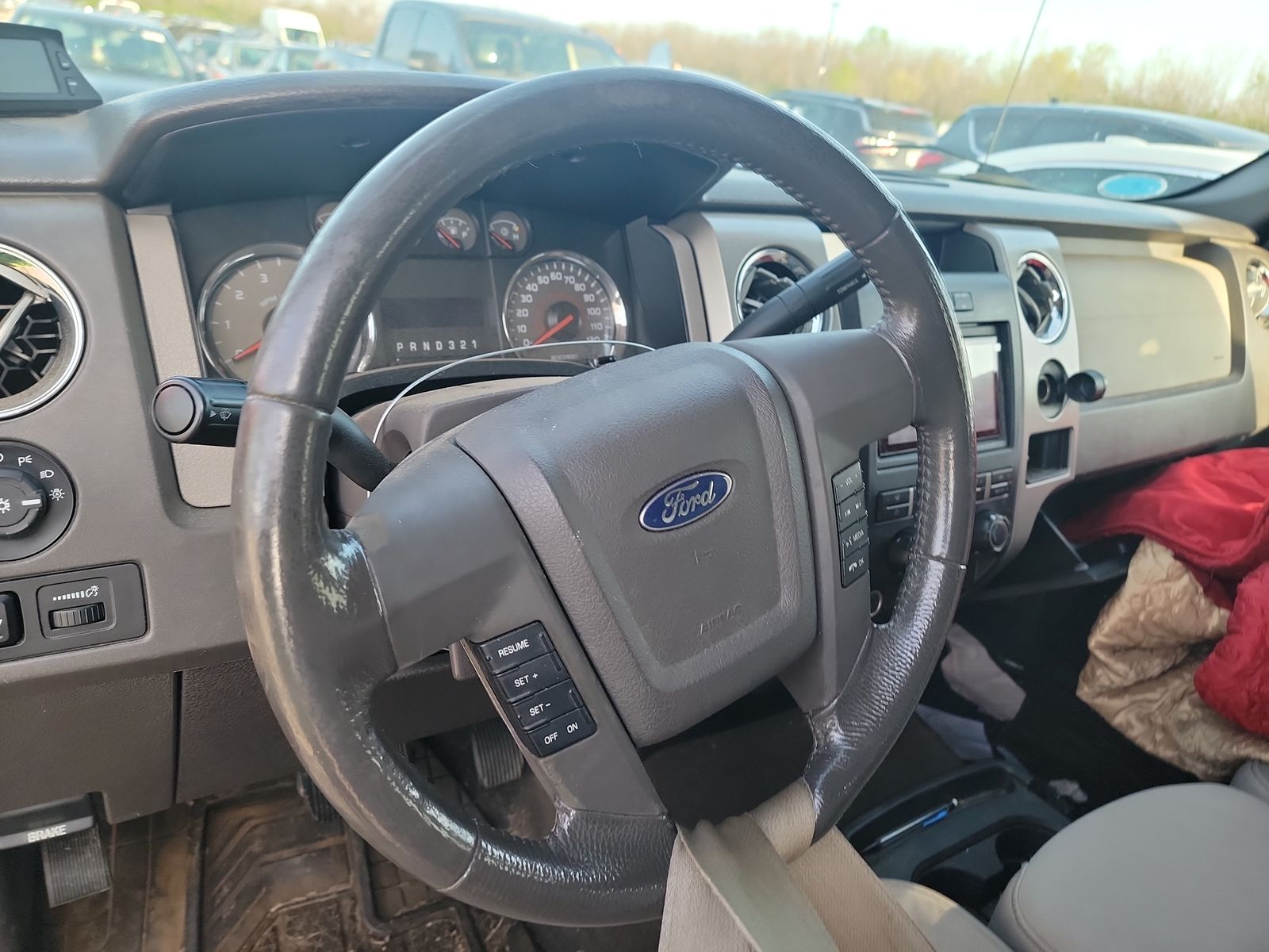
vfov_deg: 56.8
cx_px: 634
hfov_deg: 71.6
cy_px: 476
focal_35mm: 24
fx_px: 880
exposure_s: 1/59
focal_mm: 6.7
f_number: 1.8
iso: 110
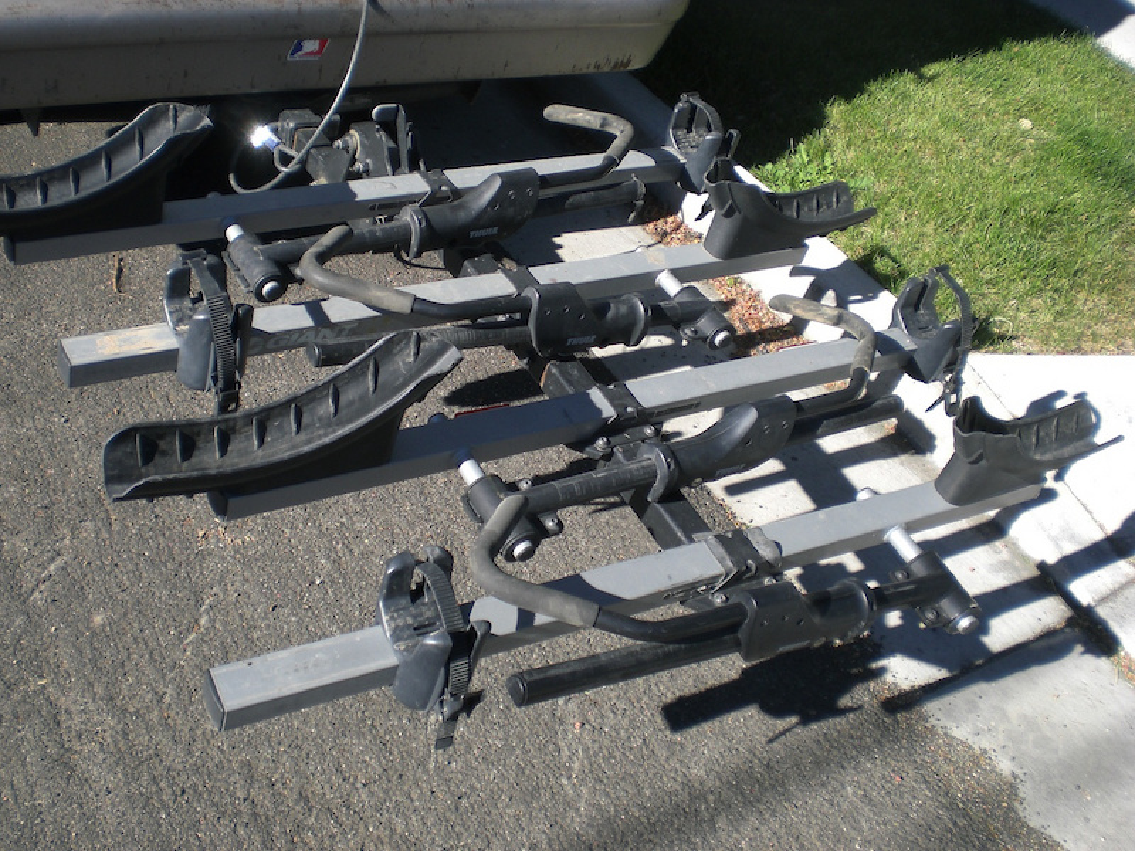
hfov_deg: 49.0
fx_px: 1246
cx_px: 568
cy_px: 426
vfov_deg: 37.7
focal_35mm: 38
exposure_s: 1/500
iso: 50
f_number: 3.1
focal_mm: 6.3
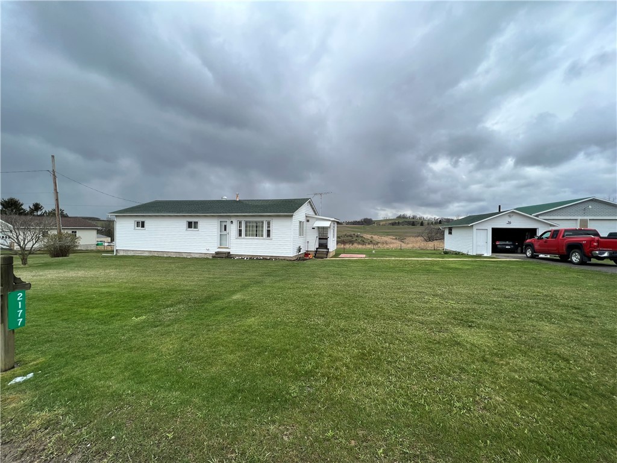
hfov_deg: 106.2
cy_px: 232
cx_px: 308
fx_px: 232
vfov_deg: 89.9
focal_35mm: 13
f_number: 1.8
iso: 32
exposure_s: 1/1085
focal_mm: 1.57
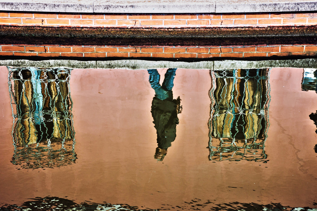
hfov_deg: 27.0
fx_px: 660
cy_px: 106
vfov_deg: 18.2
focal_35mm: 75
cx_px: 158
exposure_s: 1/100
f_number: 18
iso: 250
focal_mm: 75
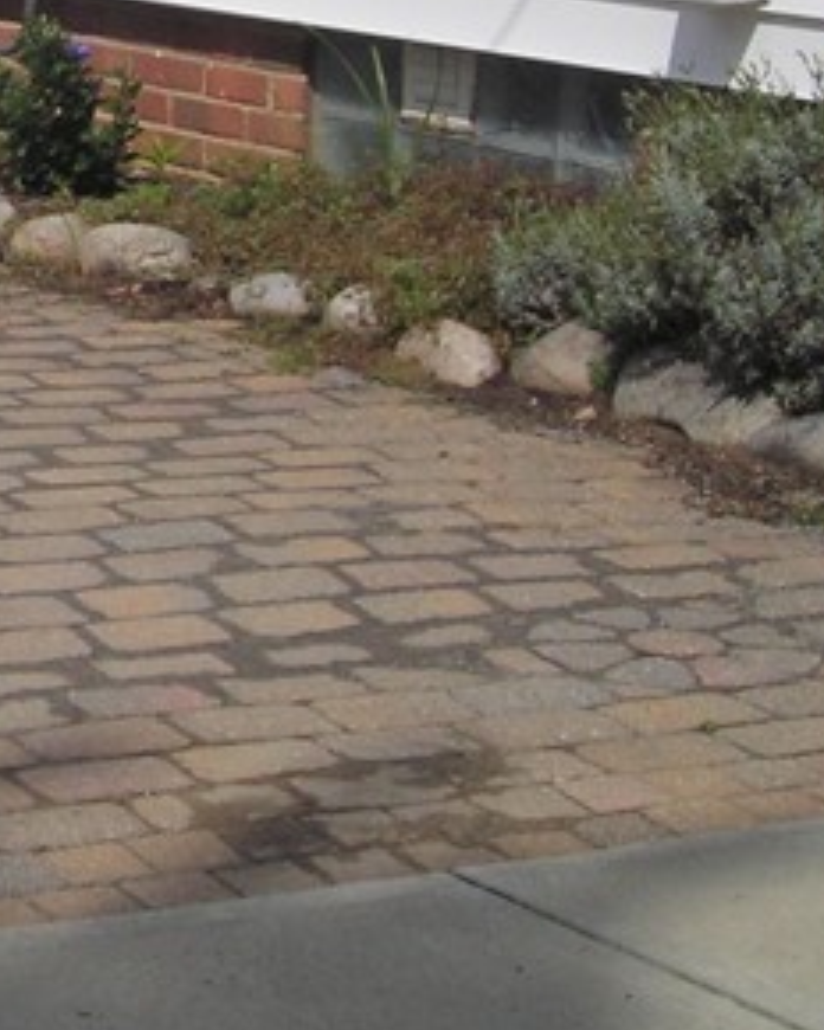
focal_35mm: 131
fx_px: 3993
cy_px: -124
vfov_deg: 14.3
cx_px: -543
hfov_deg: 11.2
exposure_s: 1/488
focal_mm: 6.3
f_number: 6.4
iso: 50
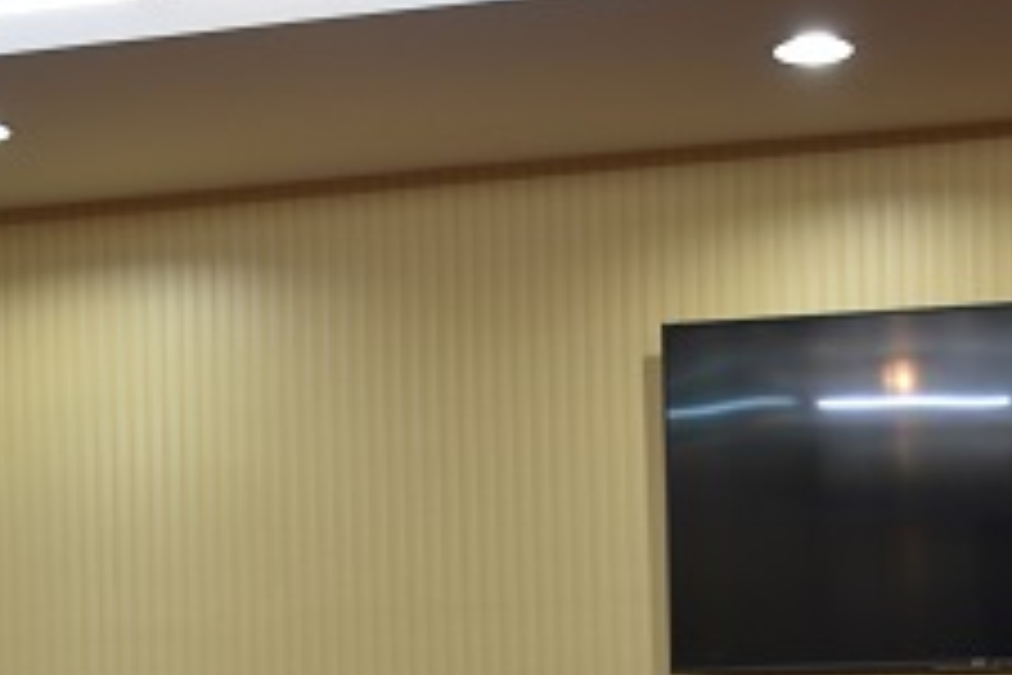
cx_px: 567
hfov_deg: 23.1
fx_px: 2474
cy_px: 778
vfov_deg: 15.1
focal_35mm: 88
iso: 800
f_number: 4.5
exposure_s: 1/80
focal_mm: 22
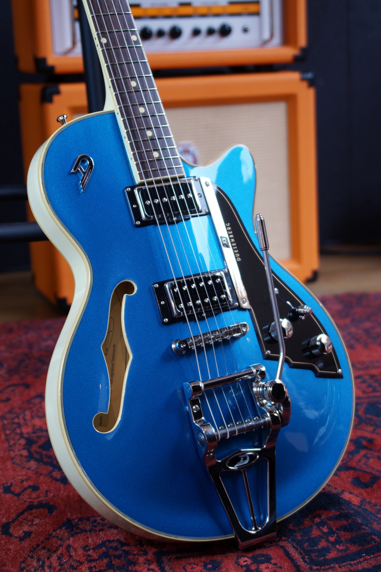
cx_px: 190
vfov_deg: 29.9
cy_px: 286
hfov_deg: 20.2
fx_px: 1071
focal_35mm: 68
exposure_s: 1/8
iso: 100
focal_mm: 45
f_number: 4.5
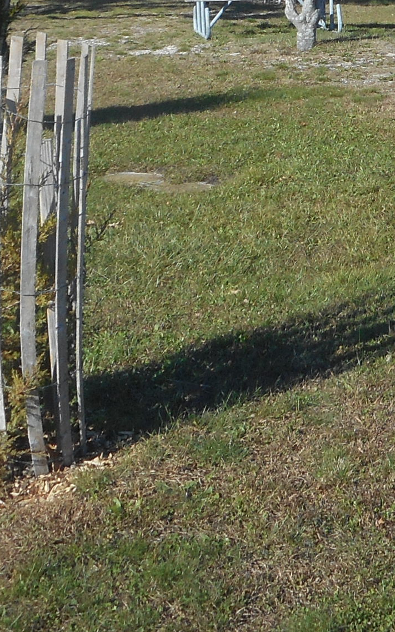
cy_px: -56
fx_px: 1463
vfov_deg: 23.0
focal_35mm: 85
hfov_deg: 14.9
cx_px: 457
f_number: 3.7
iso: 80
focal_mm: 4.5
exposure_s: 1/640
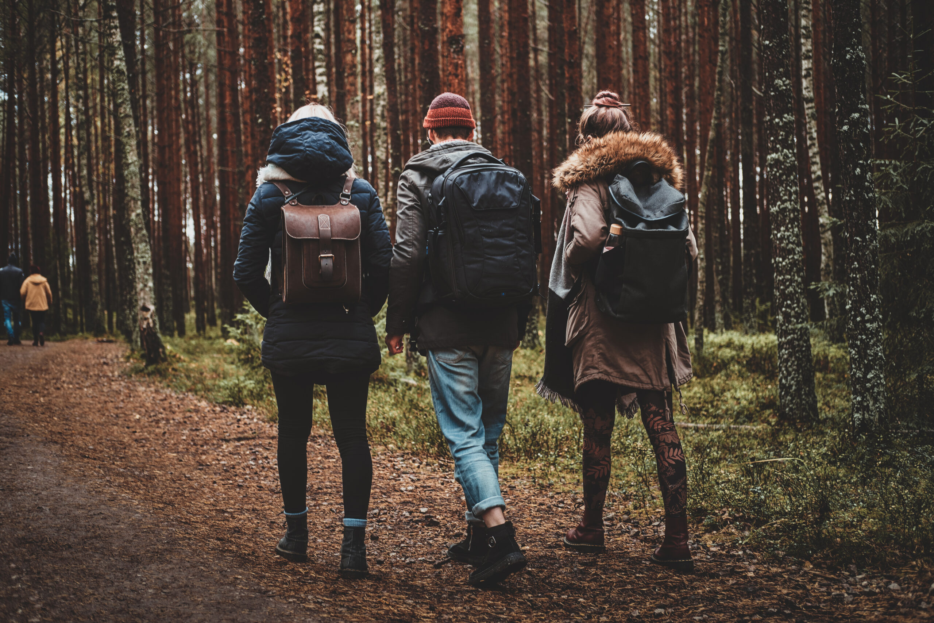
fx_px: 1375
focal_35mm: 53
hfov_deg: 37.5
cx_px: 467
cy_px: 312
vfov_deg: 25.5
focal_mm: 35
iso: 160
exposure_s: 1/125
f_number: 2.5
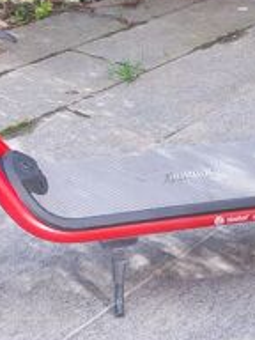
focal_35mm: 80
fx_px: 786
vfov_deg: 22.3
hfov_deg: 18.4
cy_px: -83
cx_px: 165
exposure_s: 1/154
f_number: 1.8
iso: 25
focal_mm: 5.23
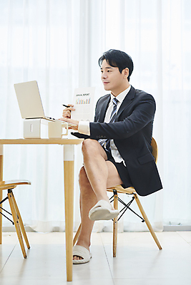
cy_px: 142
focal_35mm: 85
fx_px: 676
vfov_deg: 23.9
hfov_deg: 16.1
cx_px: 96
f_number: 2.2
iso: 500
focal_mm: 85
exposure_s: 1/200
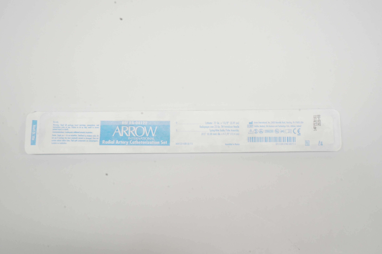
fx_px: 397
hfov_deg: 51.3
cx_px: 191
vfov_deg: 35.4
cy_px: 127
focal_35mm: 38
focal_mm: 25
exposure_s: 1/6
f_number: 25
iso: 800
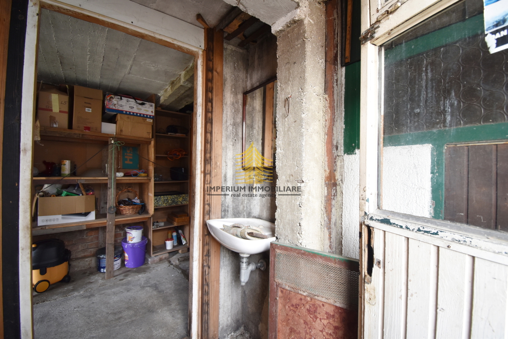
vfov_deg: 77.3
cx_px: 254
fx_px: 212
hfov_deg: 100.4
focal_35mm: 15
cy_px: 170
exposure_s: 1/30
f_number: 4.5
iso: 360
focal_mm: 10
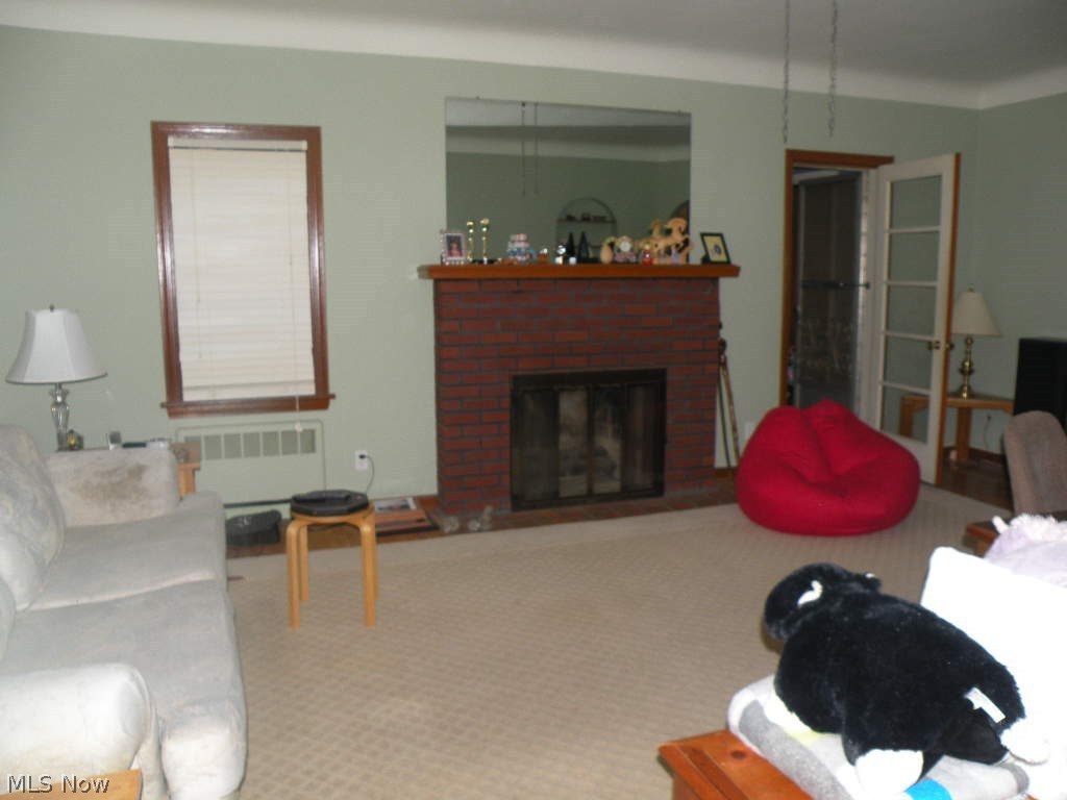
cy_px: 400
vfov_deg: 51.4
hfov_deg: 65.3
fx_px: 832
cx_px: 534
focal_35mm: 27
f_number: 2.8
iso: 115
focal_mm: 4.7
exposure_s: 1/60
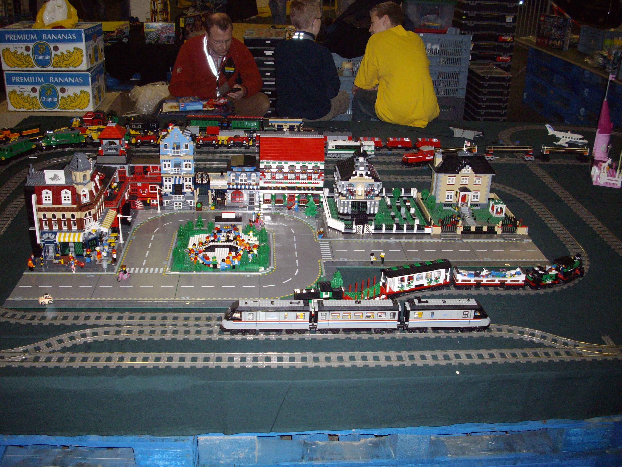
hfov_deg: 50.1
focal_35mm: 37
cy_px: 234
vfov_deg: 38.7
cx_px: 311
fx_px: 665
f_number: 2.8
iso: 209
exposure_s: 1/50
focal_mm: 6.2
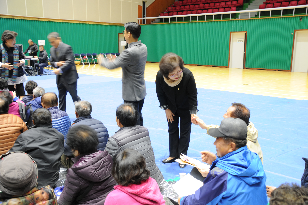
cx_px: 154
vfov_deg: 36.8
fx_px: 308
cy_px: 102
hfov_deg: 53.2
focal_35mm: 36
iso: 200
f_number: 3.8
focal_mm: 24
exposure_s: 1/10
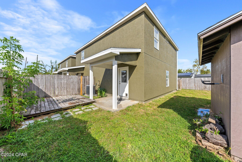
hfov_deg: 108.3
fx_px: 87
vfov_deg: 85.4
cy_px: 81
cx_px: 121
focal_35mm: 13
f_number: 10
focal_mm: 13
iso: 500
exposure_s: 1/500
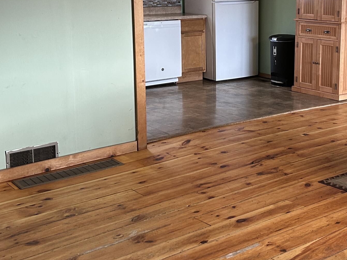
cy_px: 60
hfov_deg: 33.0
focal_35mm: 58
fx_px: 581
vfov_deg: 24.9
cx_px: 231
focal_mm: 5.7
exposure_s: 1/60
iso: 200
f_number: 1.5
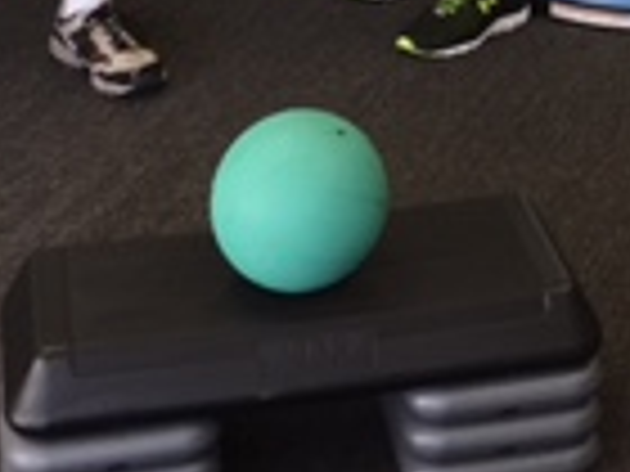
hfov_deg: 14.4
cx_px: 720
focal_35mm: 133
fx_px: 2421
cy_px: -494
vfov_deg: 10.2
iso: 25
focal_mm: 4.15
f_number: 2.2
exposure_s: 1/40
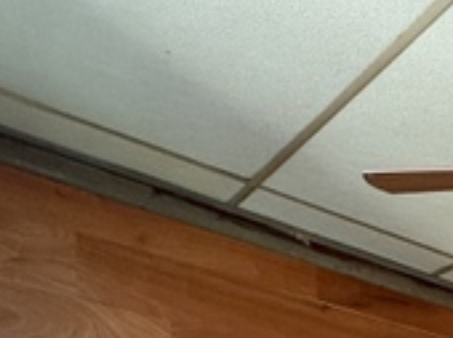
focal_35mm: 66
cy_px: 692
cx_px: 687
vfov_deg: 16.4
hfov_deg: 23.3
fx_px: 862
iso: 320
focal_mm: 2.22
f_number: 2.2
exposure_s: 1/90
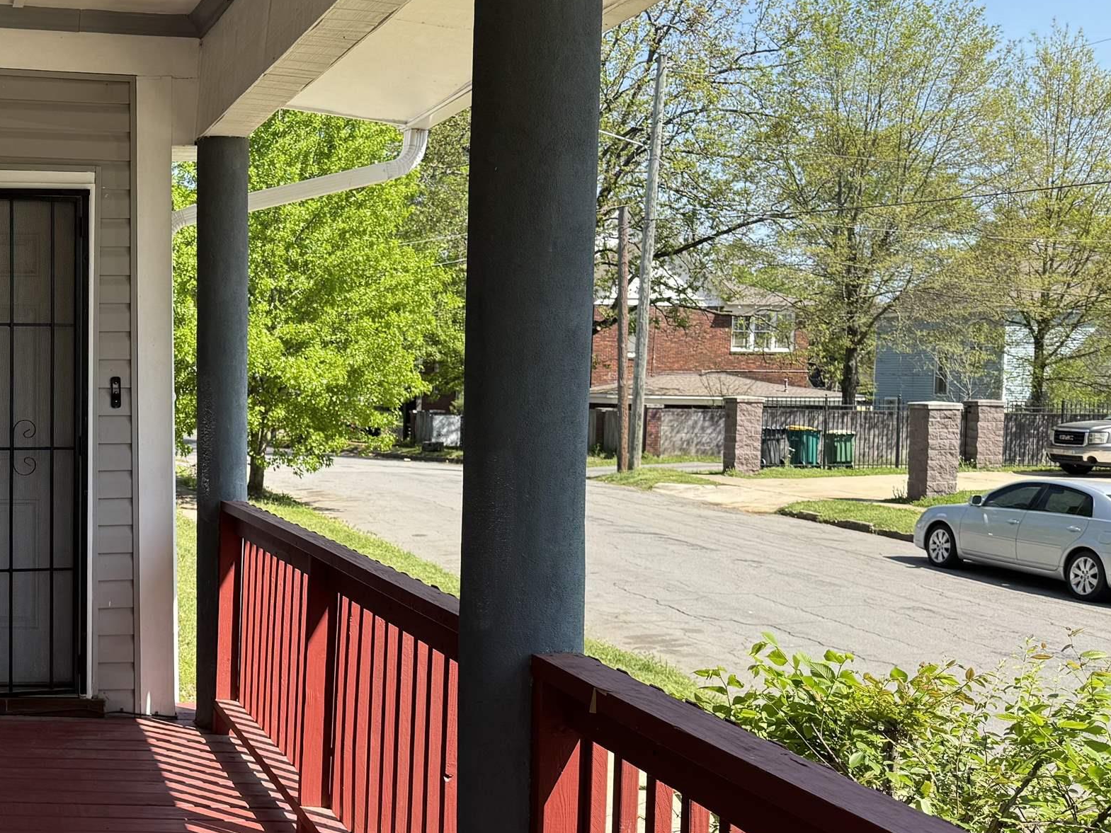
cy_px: 444
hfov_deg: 36.9
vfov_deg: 30.9
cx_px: 41
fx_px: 1509
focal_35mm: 47
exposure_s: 1/1215
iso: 80
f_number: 1.78
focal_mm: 6.76
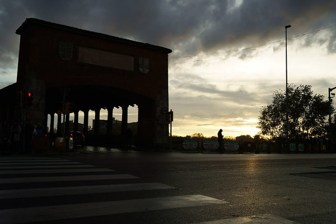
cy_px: 112
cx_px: 168
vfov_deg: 37.9
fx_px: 327
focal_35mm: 35
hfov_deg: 54.4
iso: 200
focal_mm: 35
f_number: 9
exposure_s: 1/200
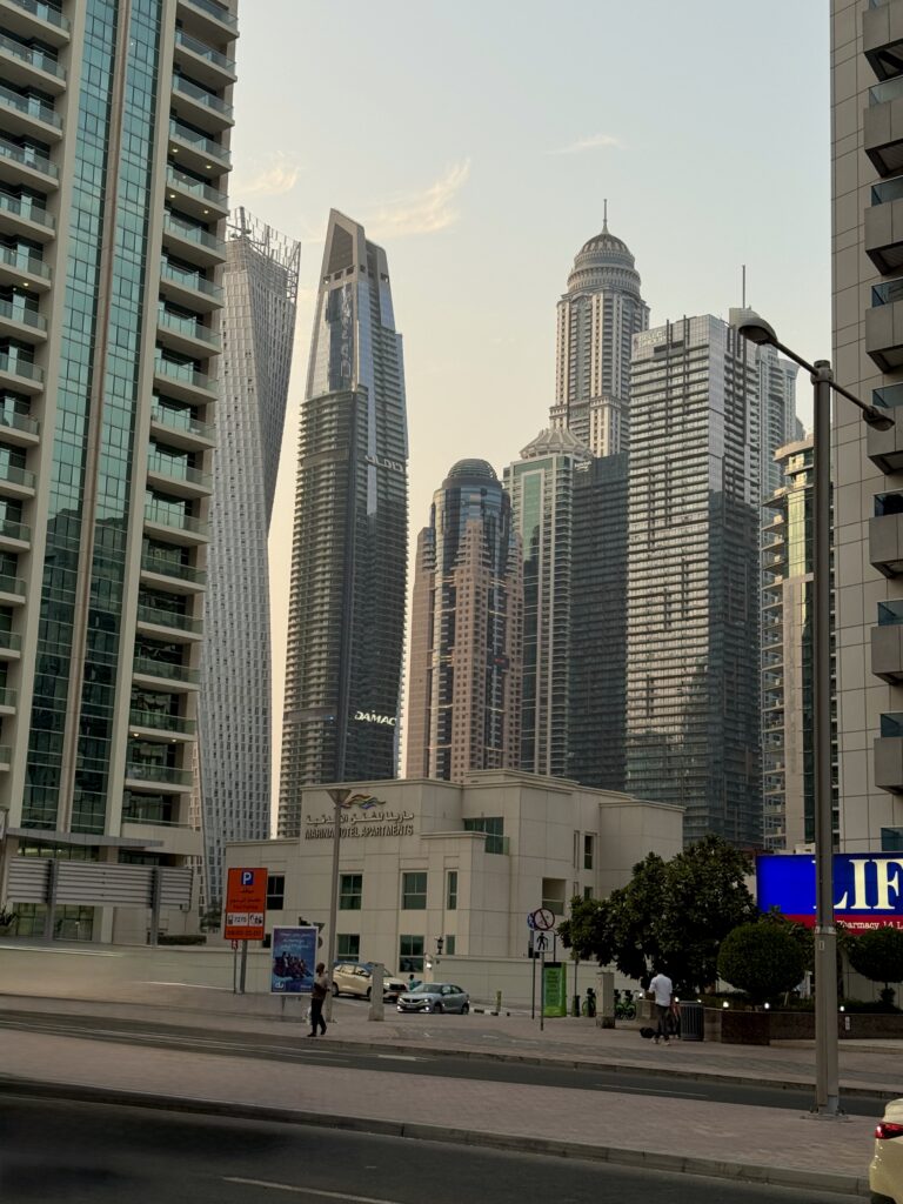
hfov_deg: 30.3
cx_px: 452
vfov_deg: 39.7
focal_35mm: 48
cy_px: 602
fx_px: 1670
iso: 64
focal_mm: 6.76
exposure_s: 1/464
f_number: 1.78
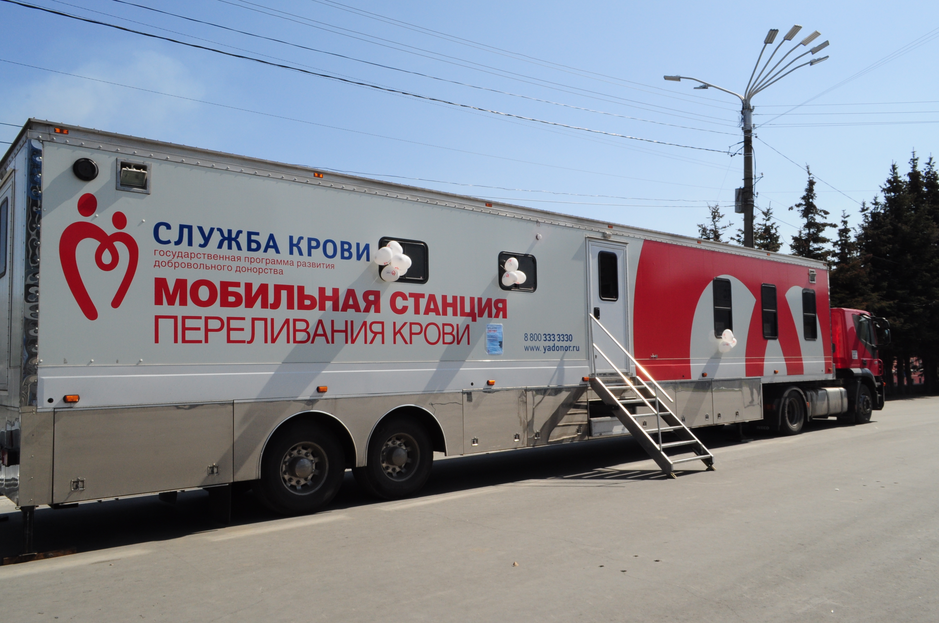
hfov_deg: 67.4
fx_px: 703
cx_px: 470
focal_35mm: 27
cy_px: 312
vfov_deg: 47.8
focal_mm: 18
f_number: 20
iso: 400
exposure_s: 1/200
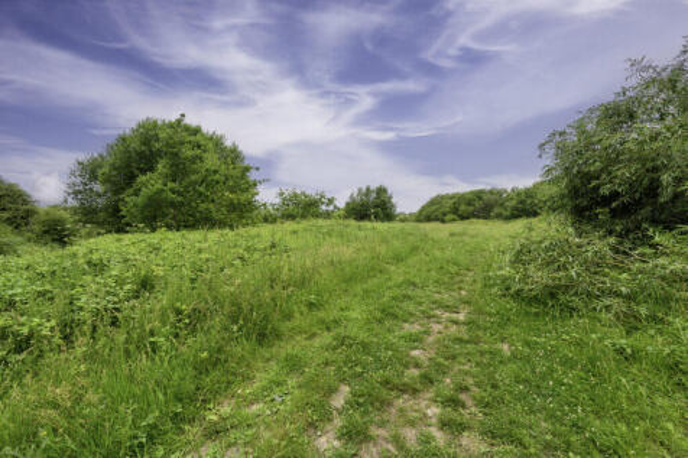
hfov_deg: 104.3
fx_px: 267
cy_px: 229
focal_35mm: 14
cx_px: 344
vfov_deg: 81.2
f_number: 9
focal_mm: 14
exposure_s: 1/1000
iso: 400
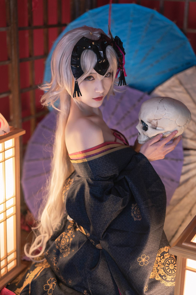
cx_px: 98
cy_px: 148
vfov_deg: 36.2
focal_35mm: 55
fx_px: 449
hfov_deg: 24.6
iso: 1000
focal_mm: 55
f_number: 2.2
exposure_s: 1/100
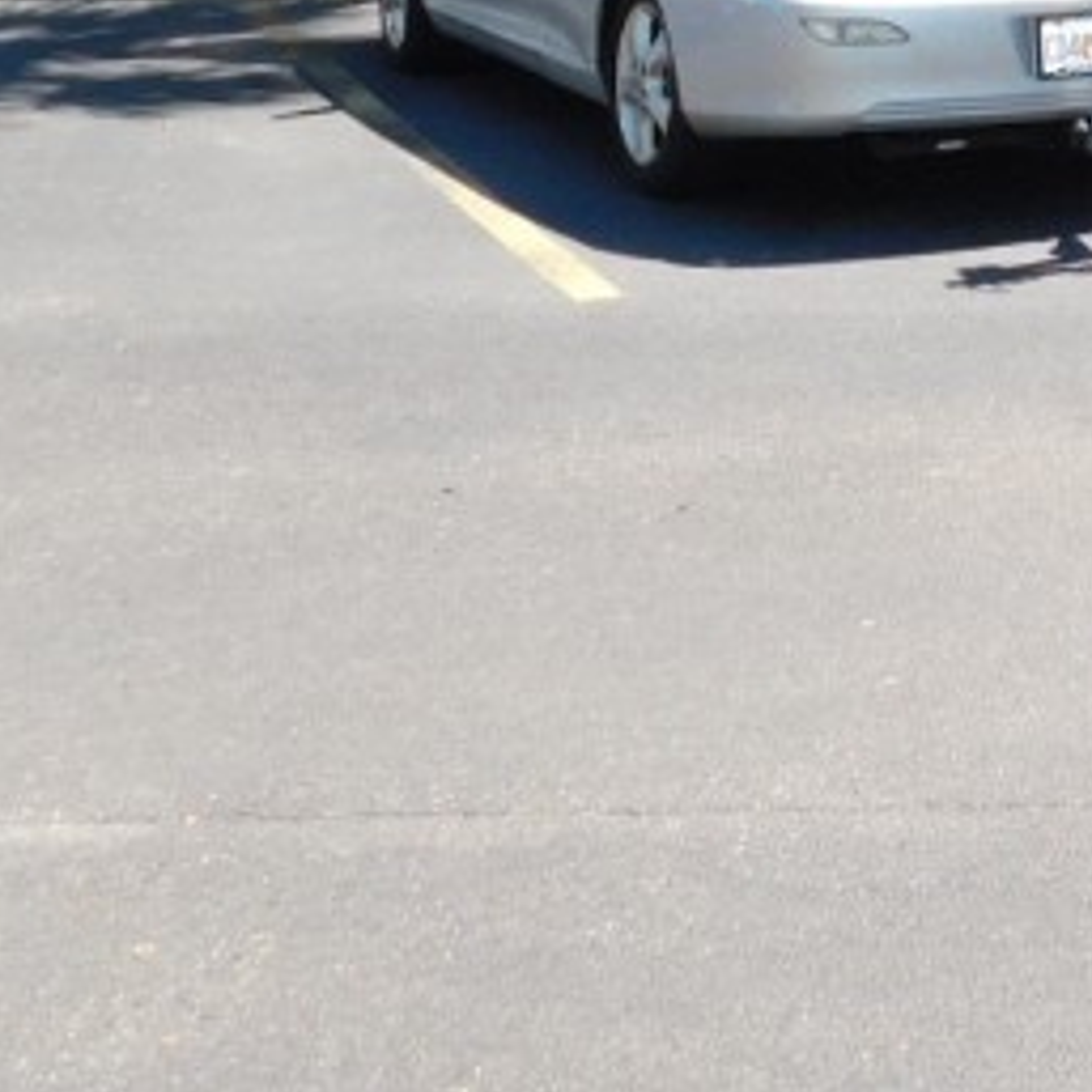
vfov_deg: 18.9
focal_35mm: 81
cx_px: 1385
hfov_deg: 19.8
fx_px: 2891
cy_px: -531
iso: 125
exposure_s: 1/640
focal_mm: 4
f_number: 3
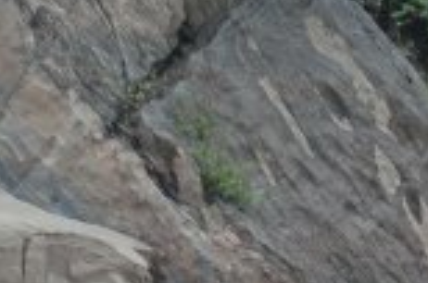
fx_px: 5837
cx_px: 331
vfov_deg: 2.8
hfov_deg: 4.2
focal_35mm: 492
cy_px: -153
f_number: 4
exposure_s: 1/160
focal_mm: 70
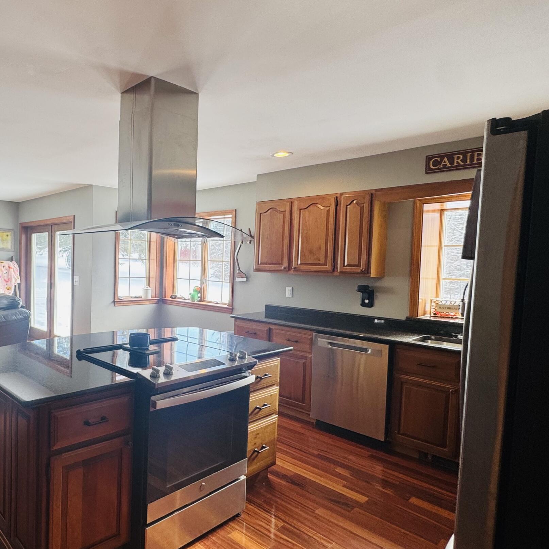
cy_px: 279
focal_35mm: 23
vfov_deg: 67.3
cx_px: 140
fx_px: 413
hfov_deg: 63.5
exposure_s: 1/99
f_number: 2.2
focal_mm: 2.22
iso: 64
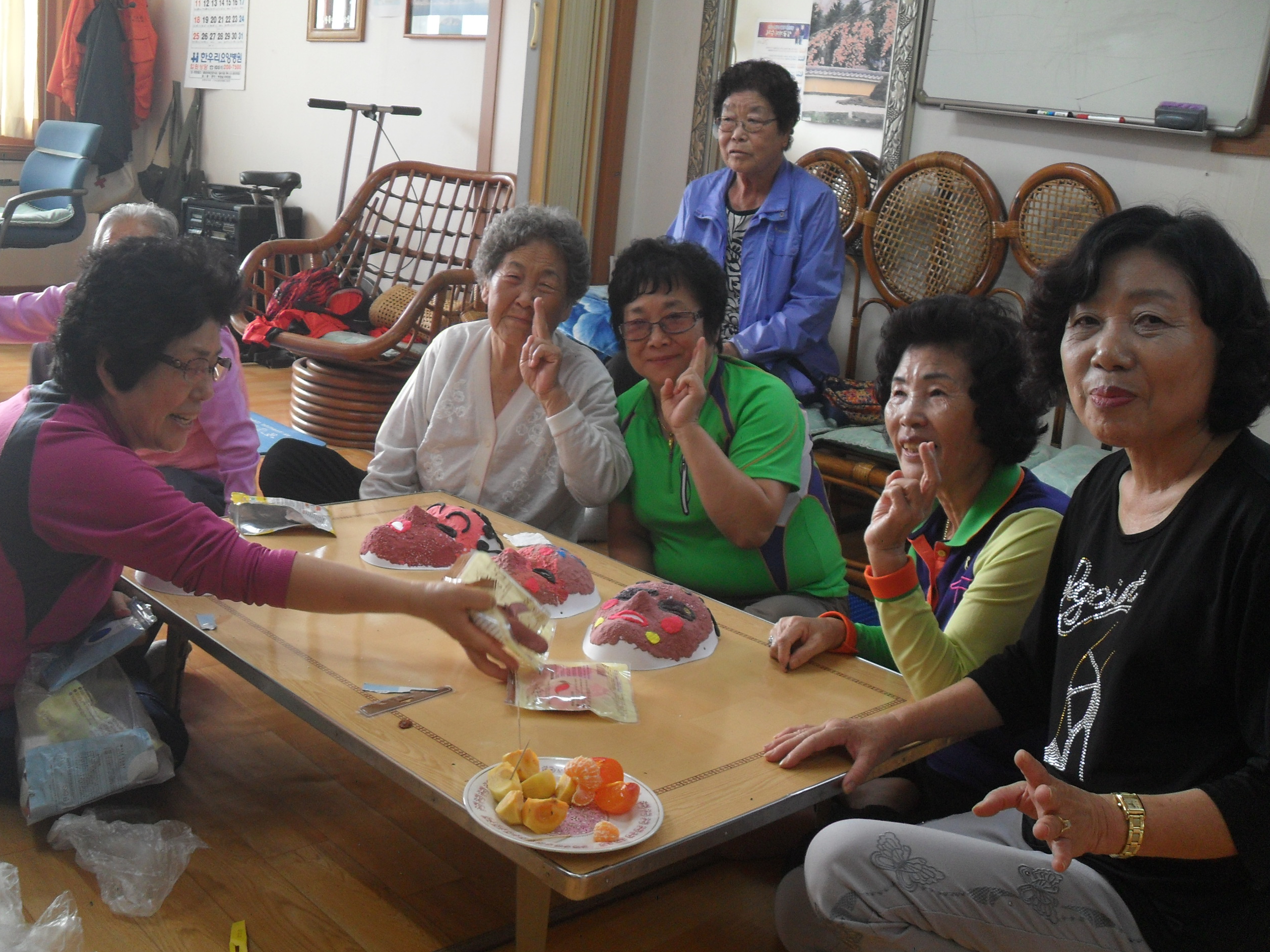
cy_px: 472
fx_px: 1321
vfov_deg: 39.7
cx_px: 618
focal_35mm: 36
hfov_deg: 51.3
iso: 120
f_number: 2.8
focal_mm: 6.2
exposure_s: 1/45
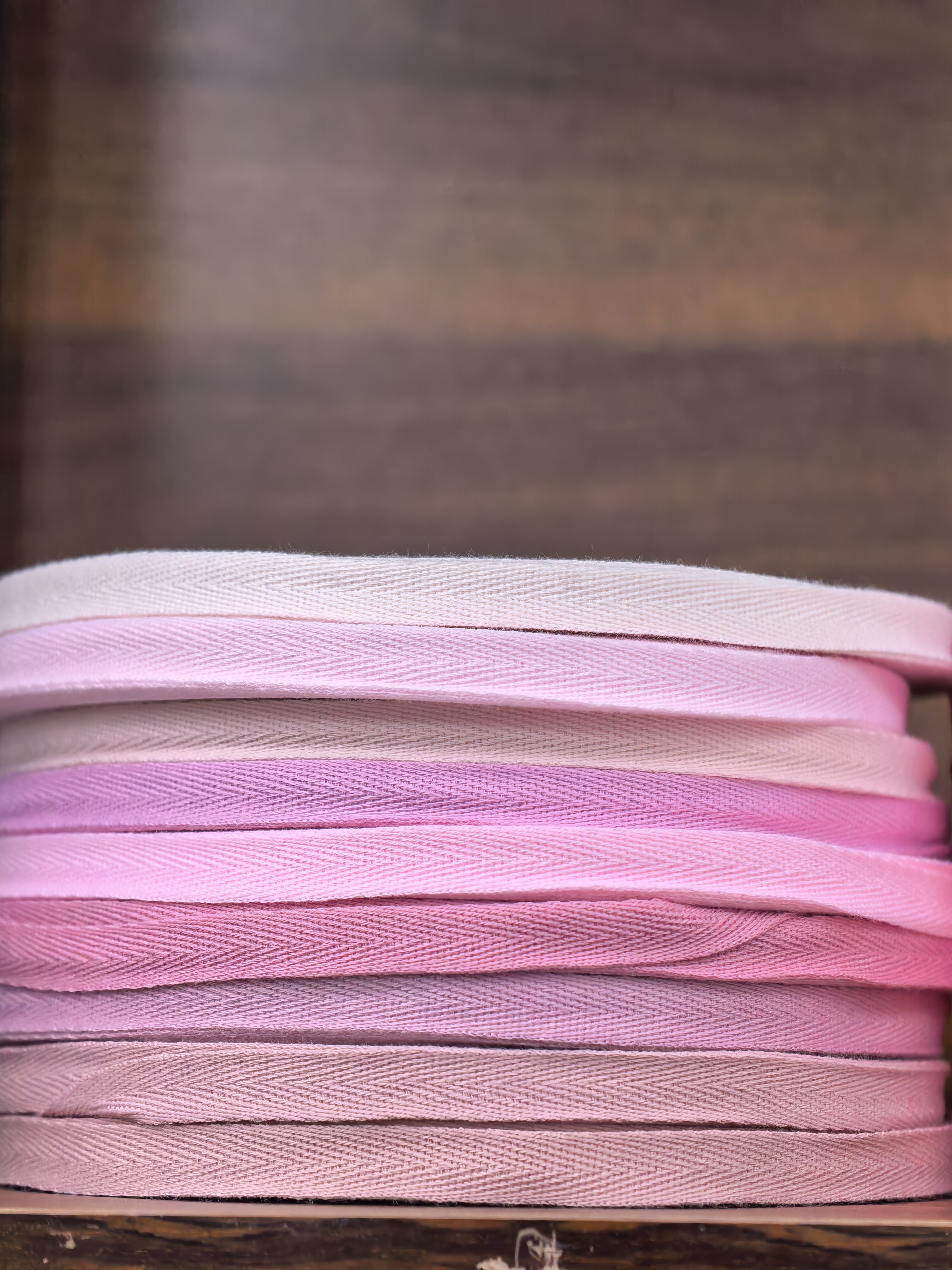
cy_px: 635
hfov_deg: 16.6
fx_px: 3264
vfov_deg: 22.0
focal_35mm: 89
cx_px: 476
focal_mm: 24.13
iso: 1600
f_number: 2.4
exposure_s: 1/964
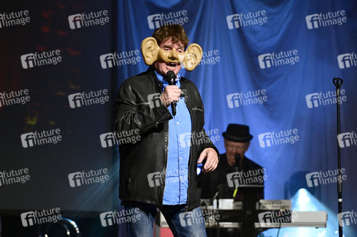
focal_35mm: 200
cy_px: 118
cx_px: 178
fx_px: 1982
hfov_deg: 10.3
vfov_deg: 6.9
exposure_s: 1/500
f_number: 4.5
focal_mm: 200
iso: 4000
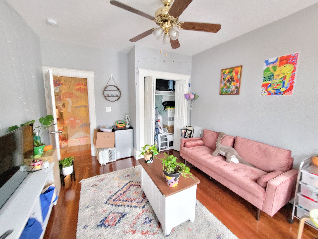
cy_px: 120
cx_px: 159
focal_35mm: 13
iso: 1000
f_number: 2.2
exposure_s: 1/24
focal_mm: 1.74
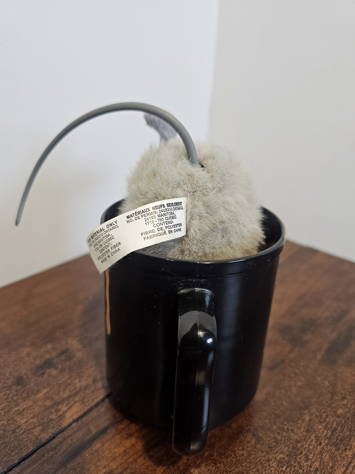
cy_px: 237
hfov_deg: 58.9
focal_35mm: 23
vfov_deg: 73.9
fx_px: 314
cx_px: 178
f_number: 1.7
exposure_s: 1/120
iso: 200
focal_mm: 6.3
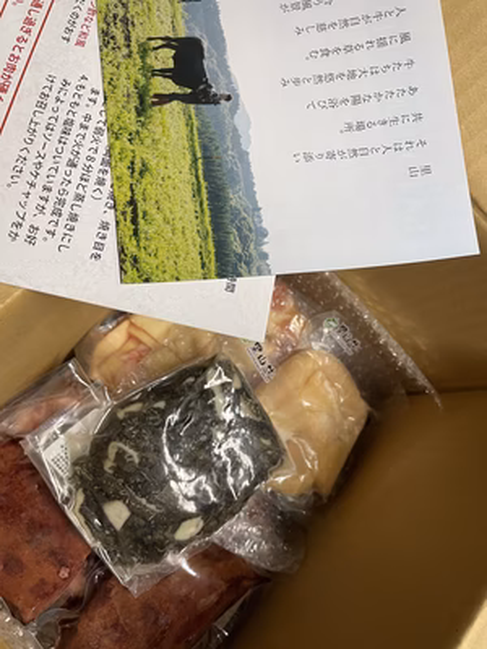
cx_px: 244
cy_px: 324
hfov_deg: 53.1
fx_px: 488
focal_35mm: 26
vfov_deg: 67.3
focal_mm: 4.2
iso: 80
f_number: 1.6
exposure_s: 1/60
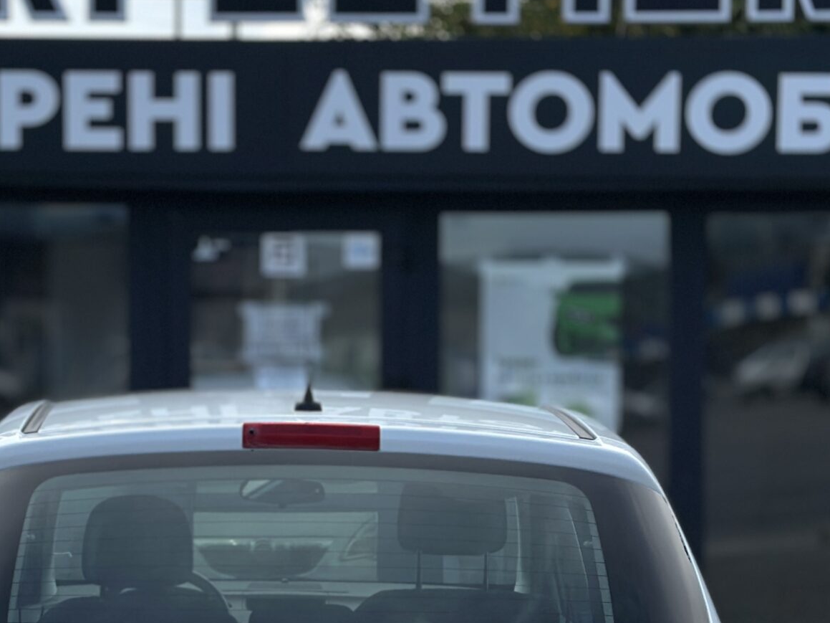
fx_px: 2541
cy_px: 500
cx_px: 274
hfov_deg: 18.5
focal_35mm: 106
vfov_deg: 13.9
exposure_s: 1/3731
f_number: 1.78
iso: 100
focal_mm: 6.86
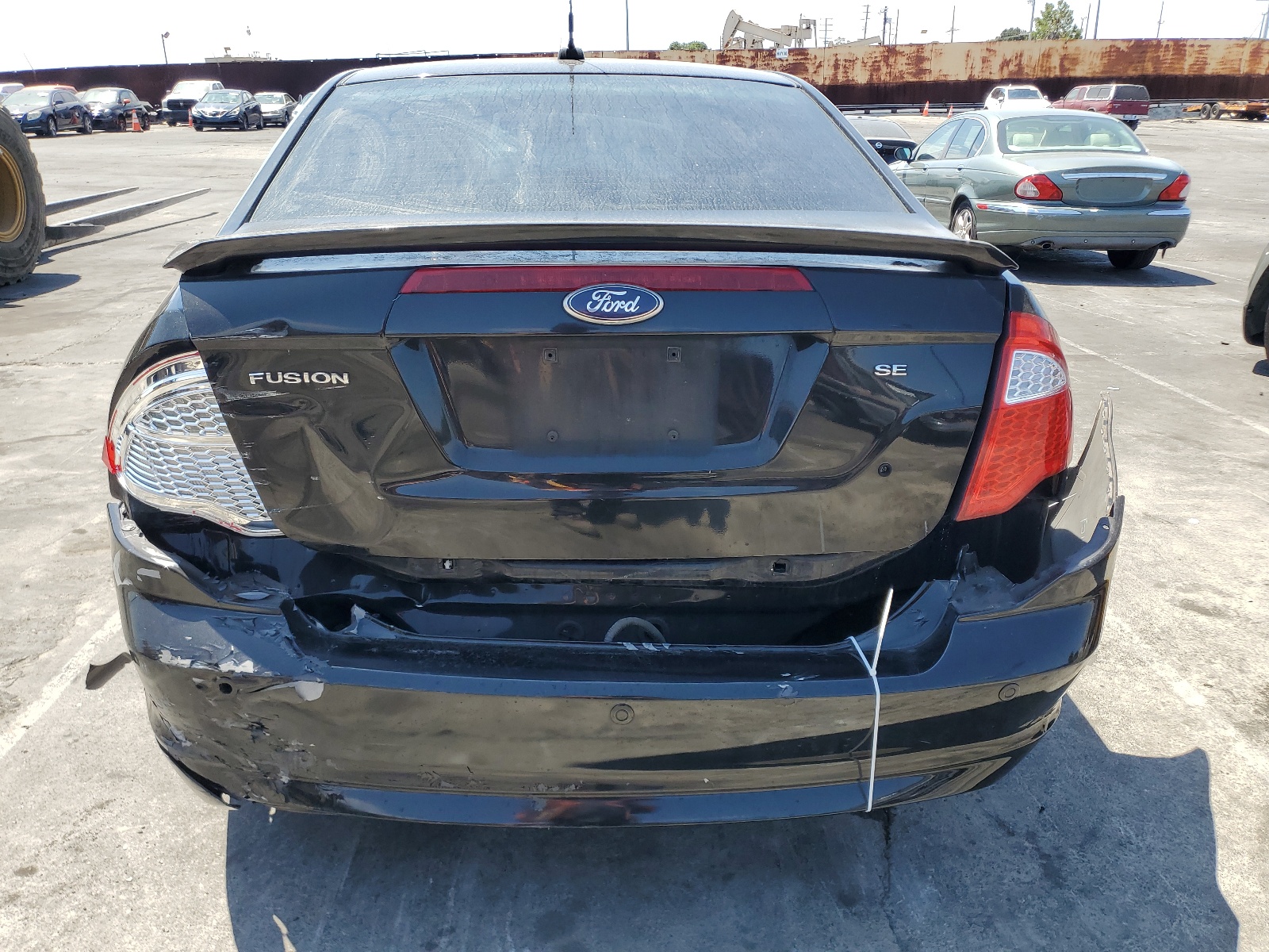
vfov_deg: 53.1
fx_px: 953
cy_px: 476
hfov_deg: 67.3
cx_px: 634
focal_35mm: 26
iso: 50
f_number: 1.5
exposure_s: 1/1250
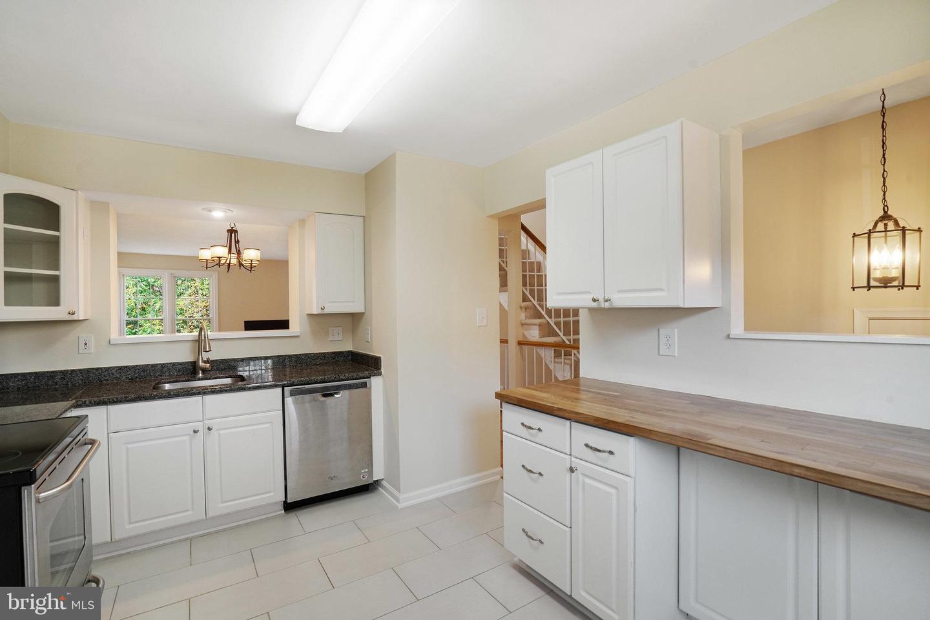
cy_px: 310
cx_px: 465
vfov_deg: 73.7
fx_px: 413
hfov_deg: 96.7
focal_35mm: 16
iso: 1250
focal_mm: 16
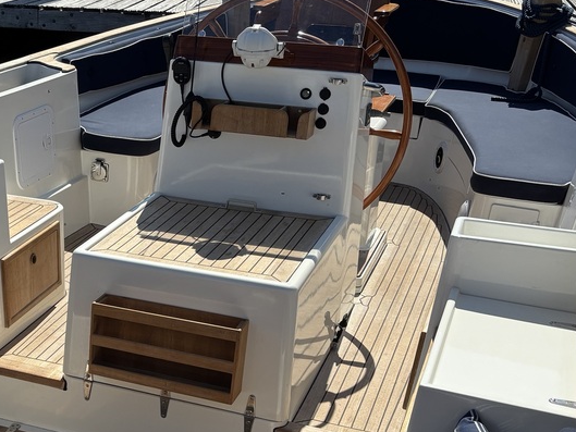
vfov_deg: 24.3
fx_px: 982
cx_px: 38
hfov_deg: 30.9
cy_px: 369
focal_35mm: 59
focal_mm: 5.96
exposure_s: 1/3937
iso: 50
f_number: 1.6
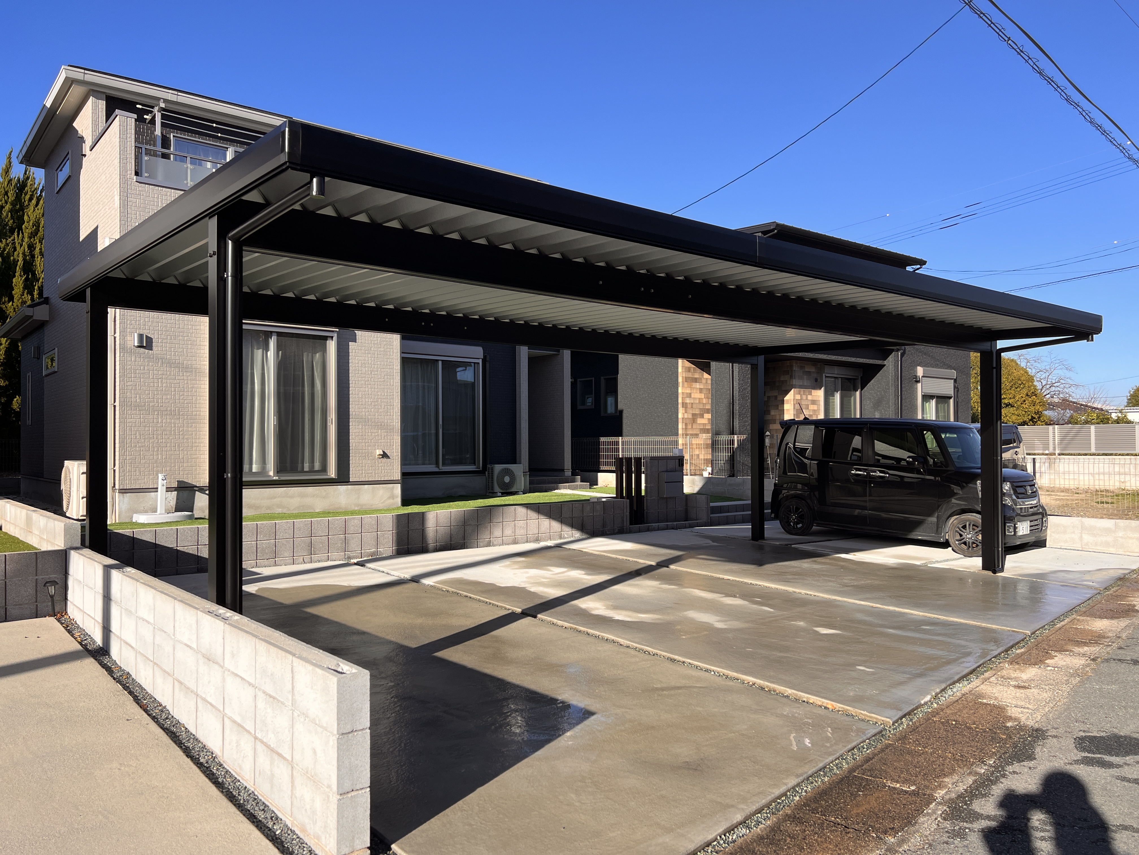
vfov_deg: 53.1
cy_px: 428
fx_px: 856
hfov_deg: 67.3
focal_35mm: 26
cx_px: 570
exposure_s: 1/2513
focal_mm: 5.7
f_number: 1.5
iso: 50
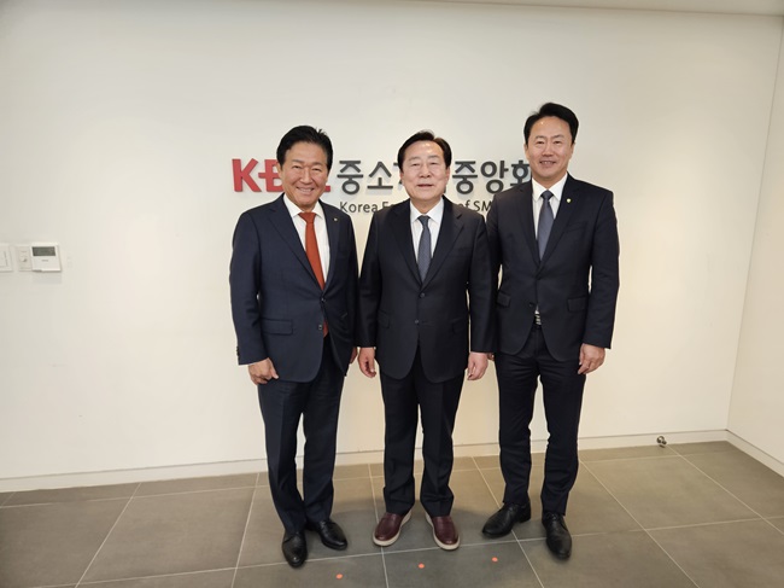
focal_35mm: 23
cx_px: 392
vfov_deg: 58.8
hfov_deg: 73.9
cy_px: 294
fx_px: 521
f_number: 1.8
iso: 320
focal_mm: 5.4
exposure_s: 1/120
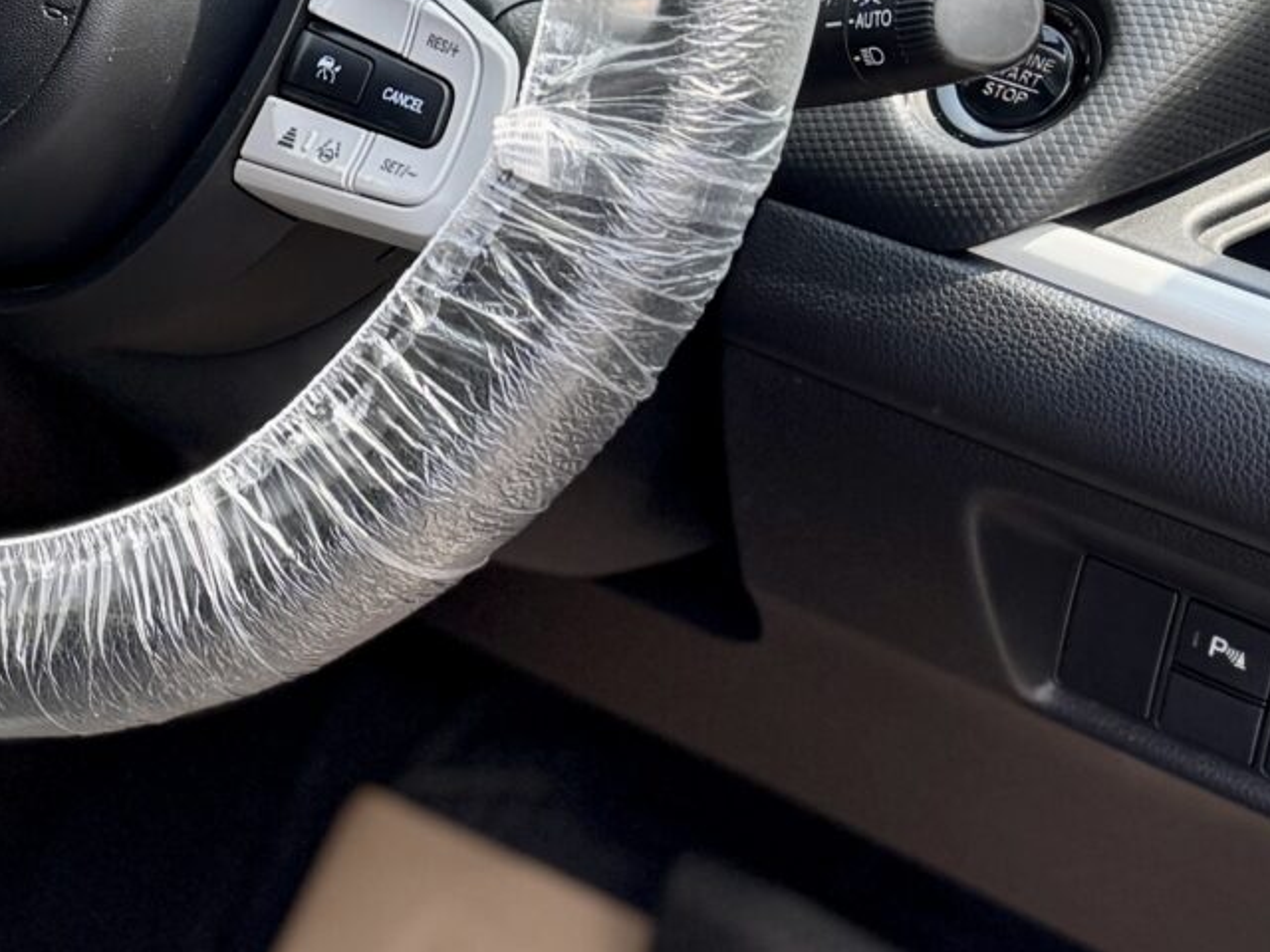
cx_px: -675
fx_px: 3522
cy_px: 190
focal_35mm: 96
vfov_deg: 15.3
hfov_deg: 18.1
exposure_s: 1/567
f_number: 1.78
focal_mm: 6.76
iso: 80
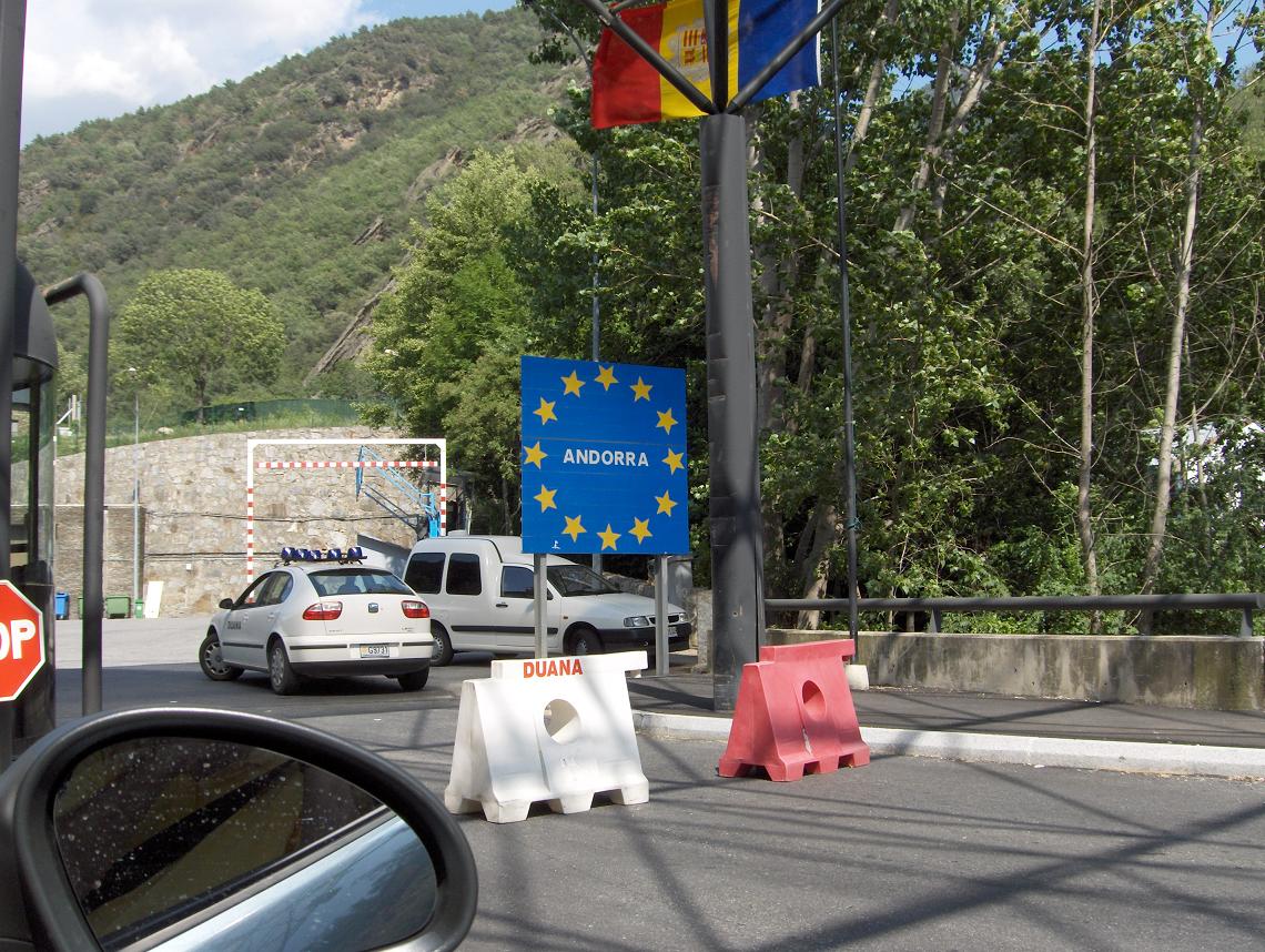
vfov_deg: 36.9
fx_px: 1427
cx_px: 632
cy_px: 476
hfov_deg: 47.8
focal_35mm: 39
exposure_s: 1/305
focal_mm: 8
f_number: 4.8
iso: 100
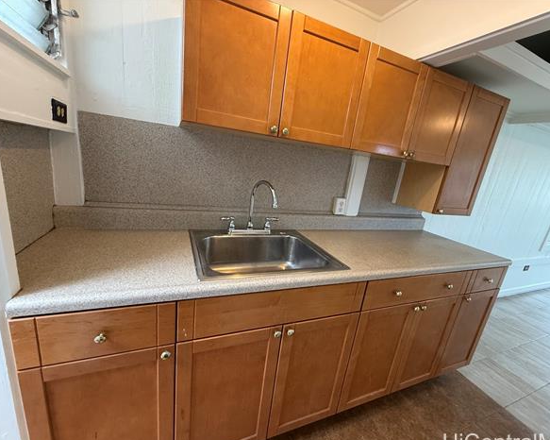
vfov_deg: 84.0
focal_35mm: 15
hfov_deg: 96.8
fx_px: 244
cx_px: 280
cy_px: 225
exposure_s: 1/120
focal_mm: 2.22
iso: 320
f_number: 2.2
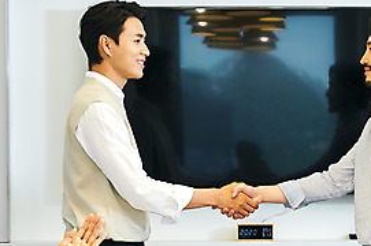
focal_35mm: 102
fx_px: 1050
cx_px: 252
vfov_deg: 13.3
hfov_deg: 20.0
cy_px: 187
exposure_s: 1/60
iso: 250
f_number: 5.6
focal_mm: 46
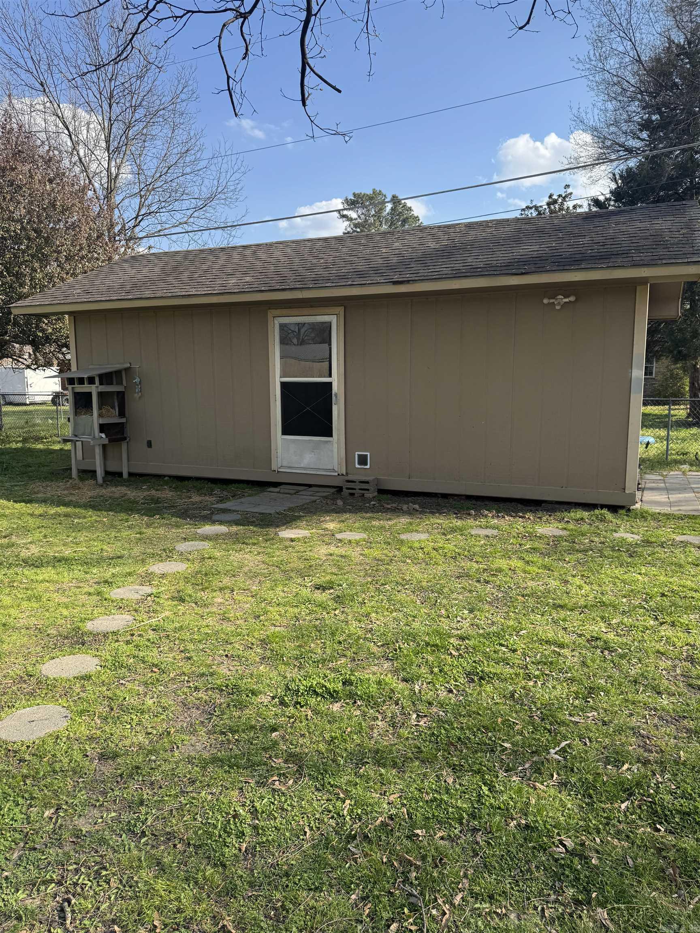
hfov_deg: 56.8
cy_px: 466
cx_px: 350
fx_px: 647
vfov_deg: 71.6
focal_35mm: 24
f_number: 1.78
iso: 80
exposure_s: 1/2041
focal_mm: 6.76
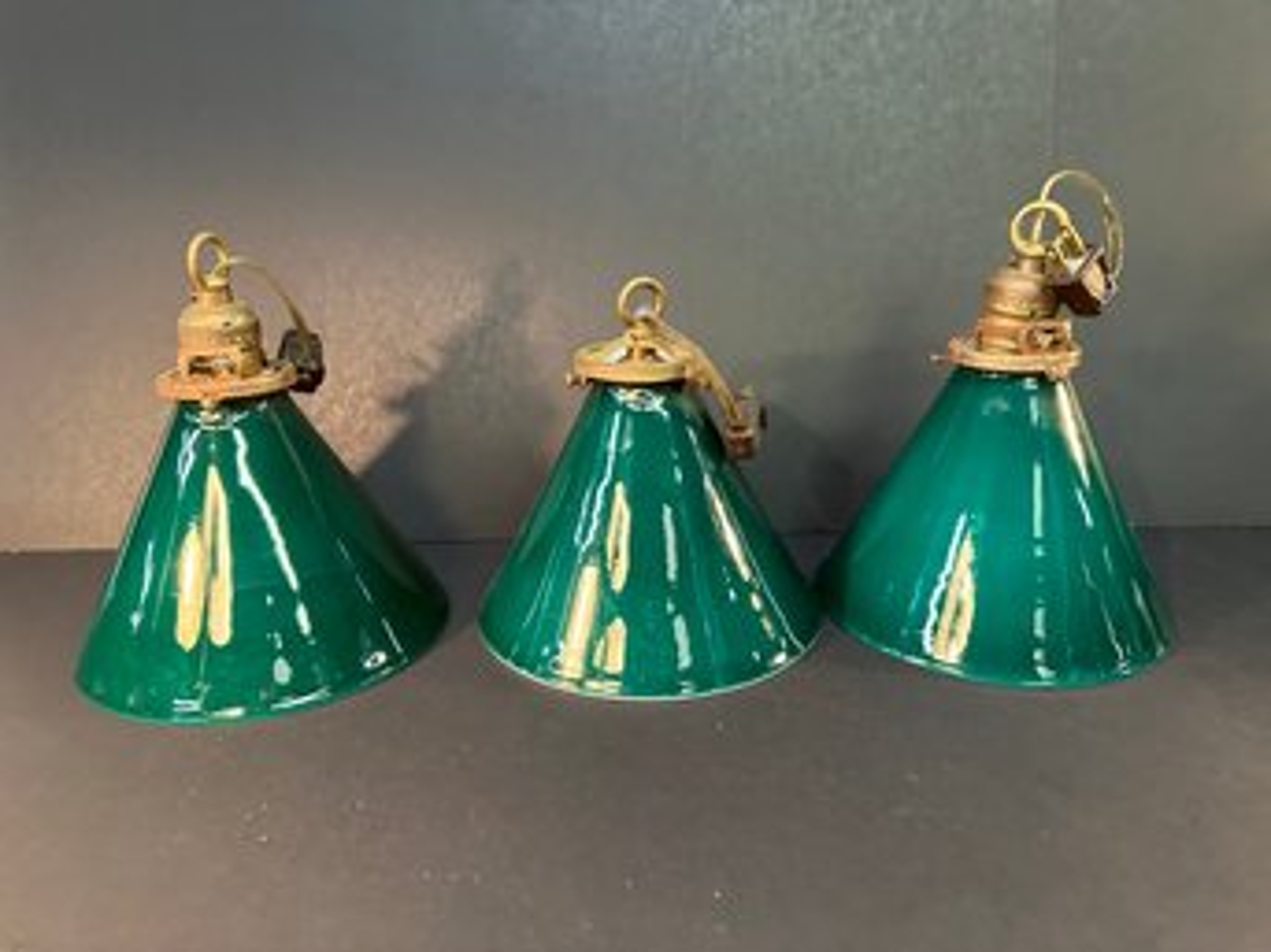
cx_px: 636
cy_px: 476
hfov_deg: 71.6
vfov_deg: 56.8
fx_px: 881
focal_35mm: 24
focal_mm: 6.86
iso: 640
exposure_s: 1/60
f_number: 1.78
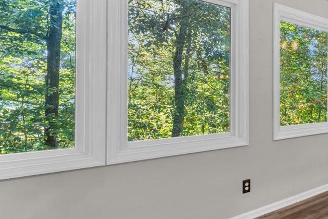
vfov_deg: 41.0
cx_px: 363
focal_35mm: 32
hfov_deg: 44.4
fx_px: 292
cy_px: 95
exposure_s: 1/1.25
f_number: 9
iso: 320
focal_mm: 14
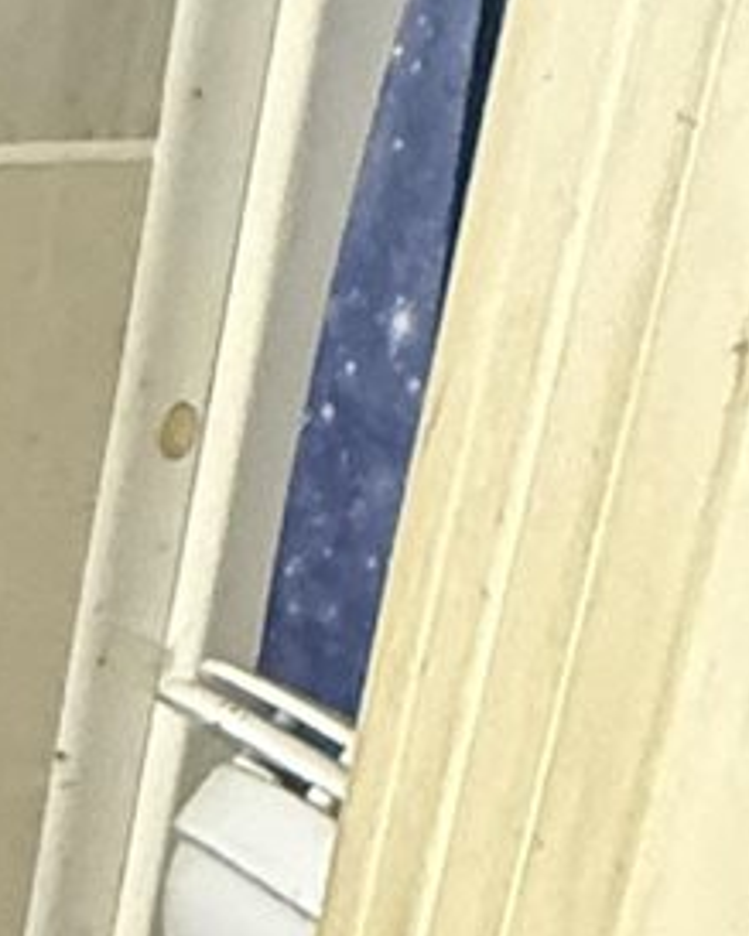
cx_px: -975
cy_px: 1715
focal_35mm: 115
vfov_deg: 14.6
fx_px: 3188
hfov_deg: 11.4
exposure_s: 1/60
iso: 800
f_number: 2.2
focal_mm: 2.22
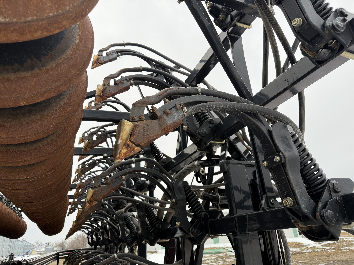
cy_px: 132
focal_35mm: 24
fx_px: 245
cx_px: 177
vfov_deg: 56.8
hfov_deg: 71.6
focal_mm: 6.76
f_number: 1.78
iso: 100
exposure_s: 1/1060
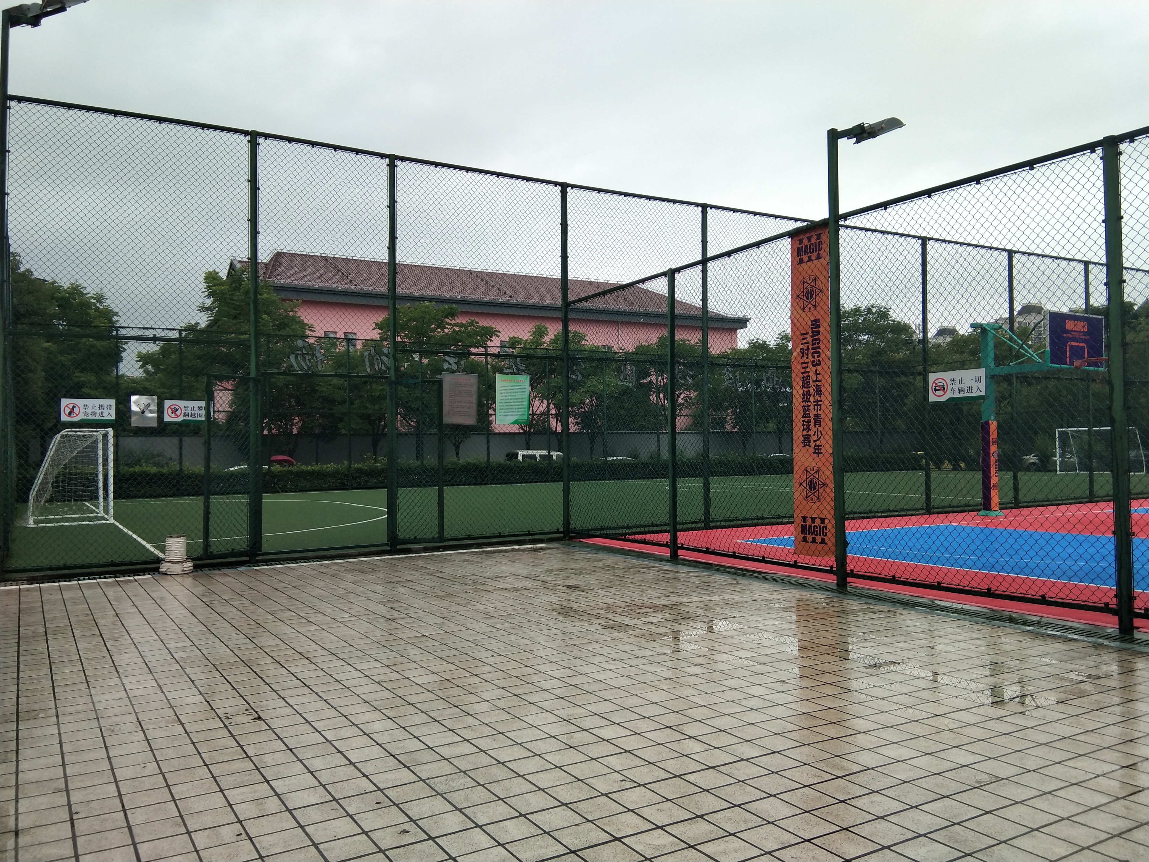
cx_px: 574
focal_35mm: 31
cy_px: 431
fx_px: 1029
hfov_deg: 58.4
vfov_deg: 45.4
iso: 50
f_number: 2.2
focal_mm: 3.69
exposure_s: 1/643
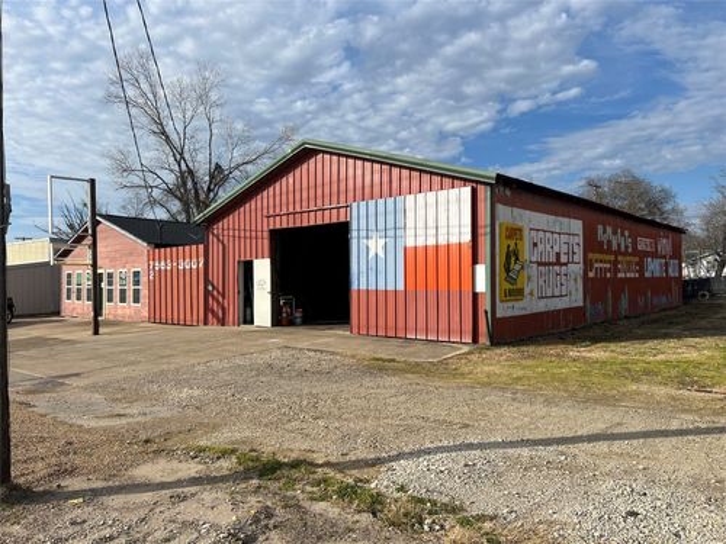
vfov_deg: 53.1
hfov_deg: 67.3
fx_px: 545
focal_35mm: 26
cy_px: 272
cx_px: 363
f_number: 1.5
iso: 50
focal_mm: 5.7
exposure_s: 1/5882
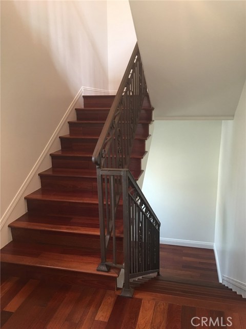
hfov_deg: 48.2
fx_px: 275
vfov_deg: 61.7
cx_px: 123
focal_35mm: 29
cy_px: 164
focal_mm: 4.15
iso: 50
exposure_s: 1/15
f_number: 2.2
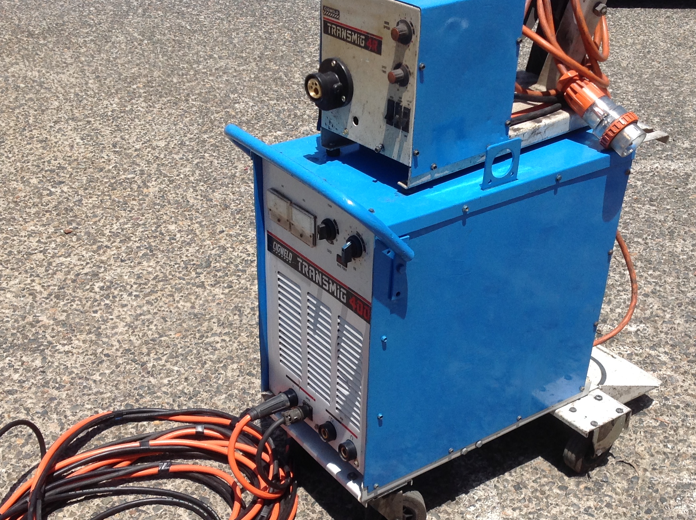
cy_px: 374
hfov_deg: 36.9
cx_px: 371
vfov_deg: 27.7
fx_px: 1044
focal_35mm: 52
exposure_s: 1/2326
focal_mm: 4.28
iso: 50
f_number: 2.4
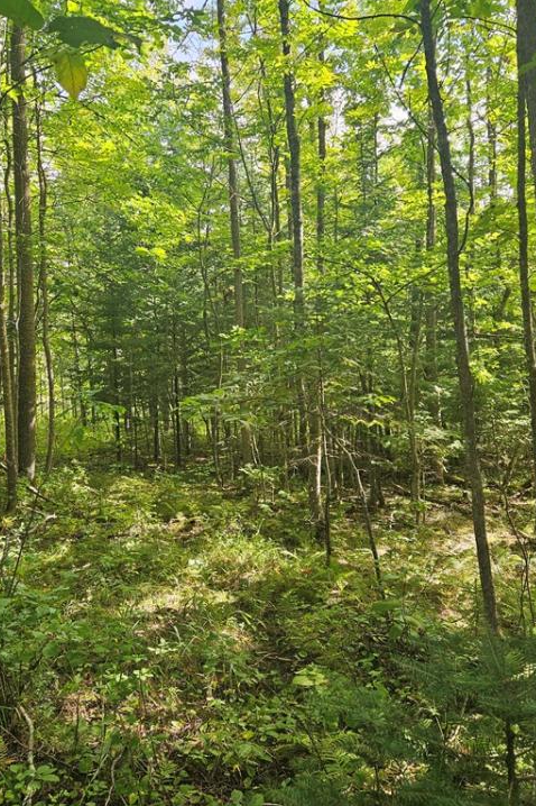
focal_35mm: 32
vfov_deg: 58.7
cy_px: 403
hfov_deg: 41.0
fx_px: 715
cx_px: 240
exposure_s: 1/120
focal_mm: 5.4
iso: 32
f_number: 1.8
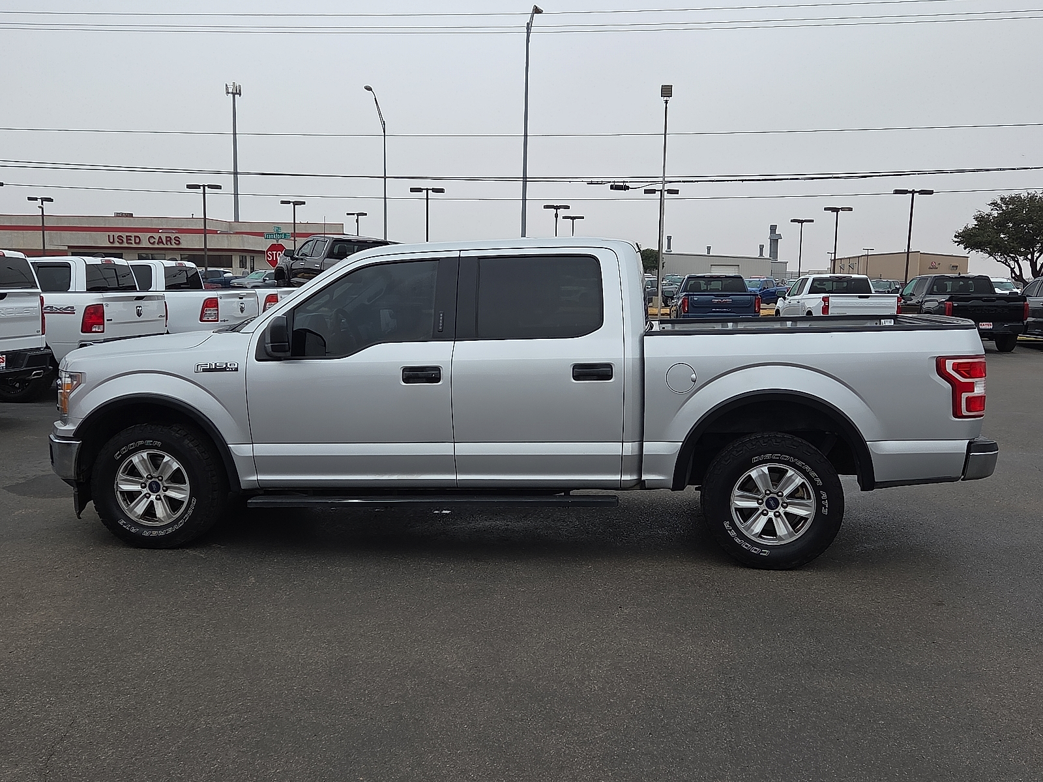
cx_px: 522
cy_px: 391
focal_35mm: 34
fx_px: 1024
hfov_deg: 54.0
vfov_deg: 41.8
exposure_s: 1/1250
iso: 76
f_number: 1.8
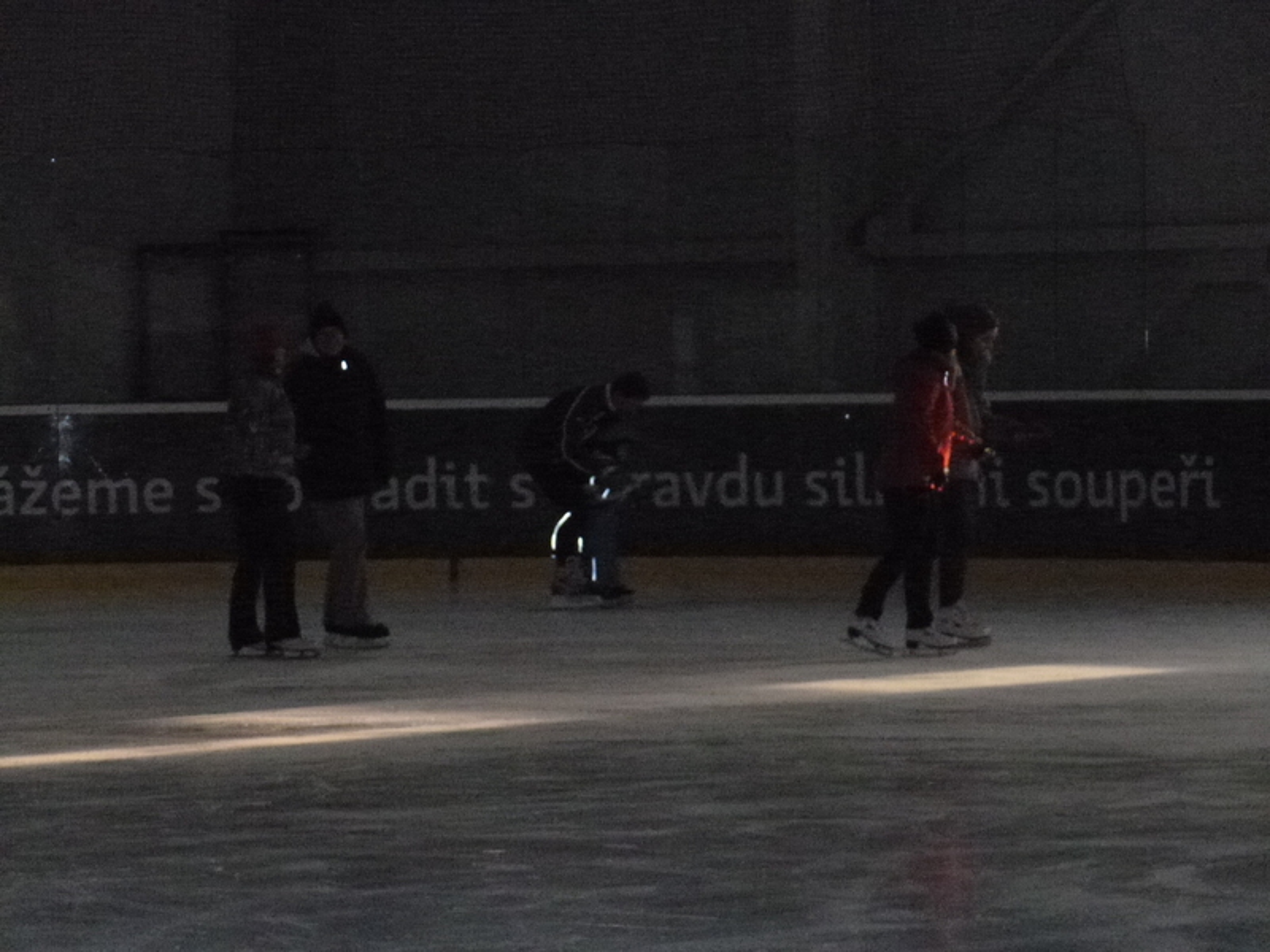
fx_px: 5870
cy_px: 476
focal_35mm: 160
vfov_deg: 9.3
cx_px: 635
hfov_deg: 12.3
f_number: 5.8
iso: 1600
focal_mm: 28.6
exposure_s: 1/250
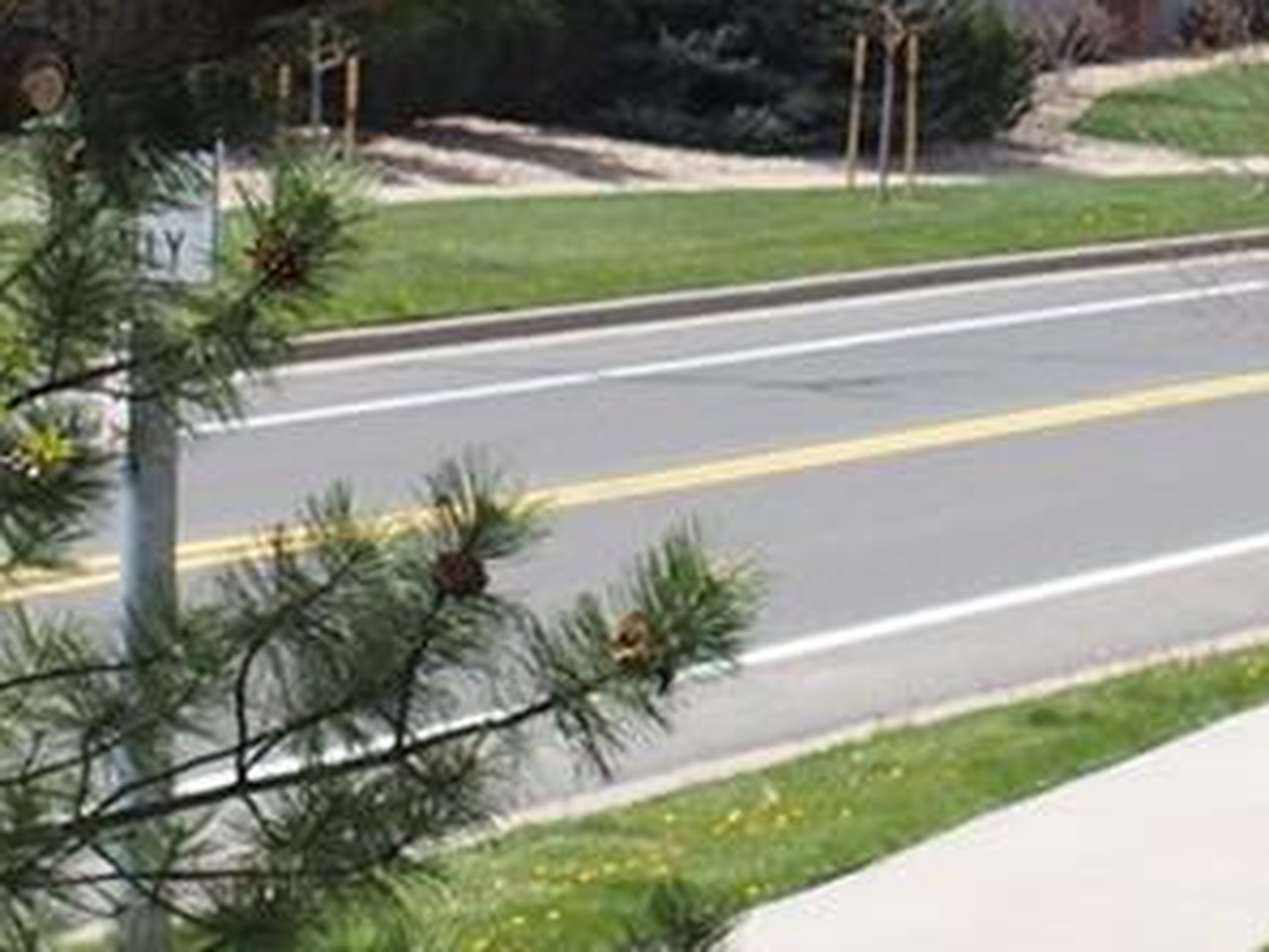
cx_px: 393
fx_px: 9095
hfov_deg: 8.0
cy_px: -448
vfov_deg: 5.9
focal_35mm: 248
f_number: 4.5
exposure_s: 1/400
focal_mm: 9.8
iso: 100
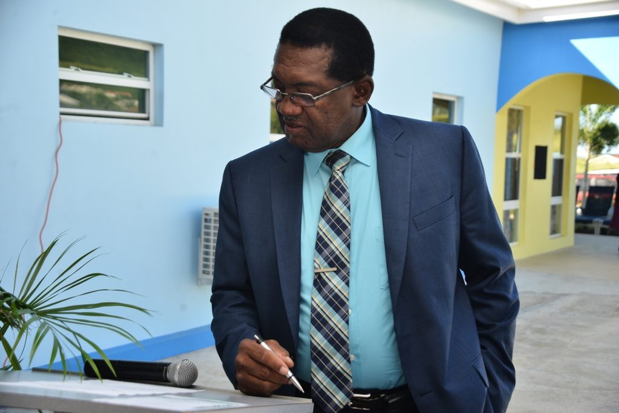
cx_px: 310
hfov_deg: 39.6
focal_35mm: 50
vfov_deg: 27.0
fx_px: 860
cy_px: 206
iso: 200
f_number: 8
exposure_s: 1/250
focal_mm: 50
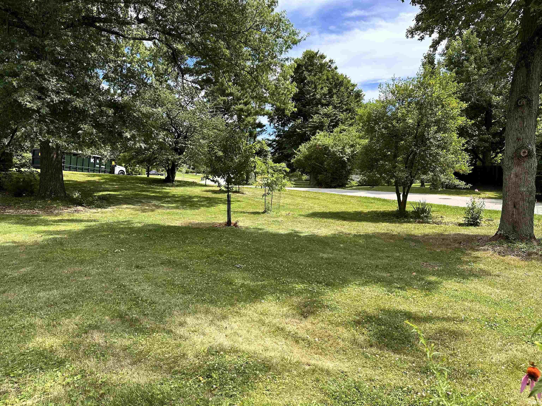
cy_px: 203
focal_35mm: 24
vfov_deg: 56.8
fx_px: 376
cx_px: 271
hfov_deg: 71.6
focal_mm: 6.86
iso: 80
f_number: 1.78
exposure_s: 1/1393
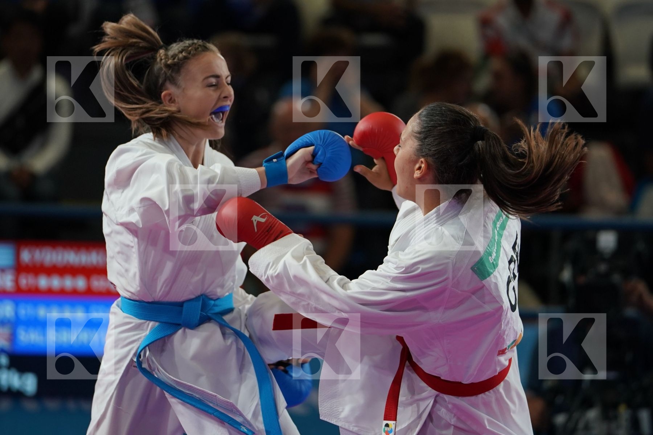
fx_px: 5278
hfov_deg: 7.1
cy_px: 218
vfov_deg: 4.7
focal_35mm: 291
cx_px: 326
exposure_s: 1/1000
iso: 800
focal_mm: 194
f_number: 2.8
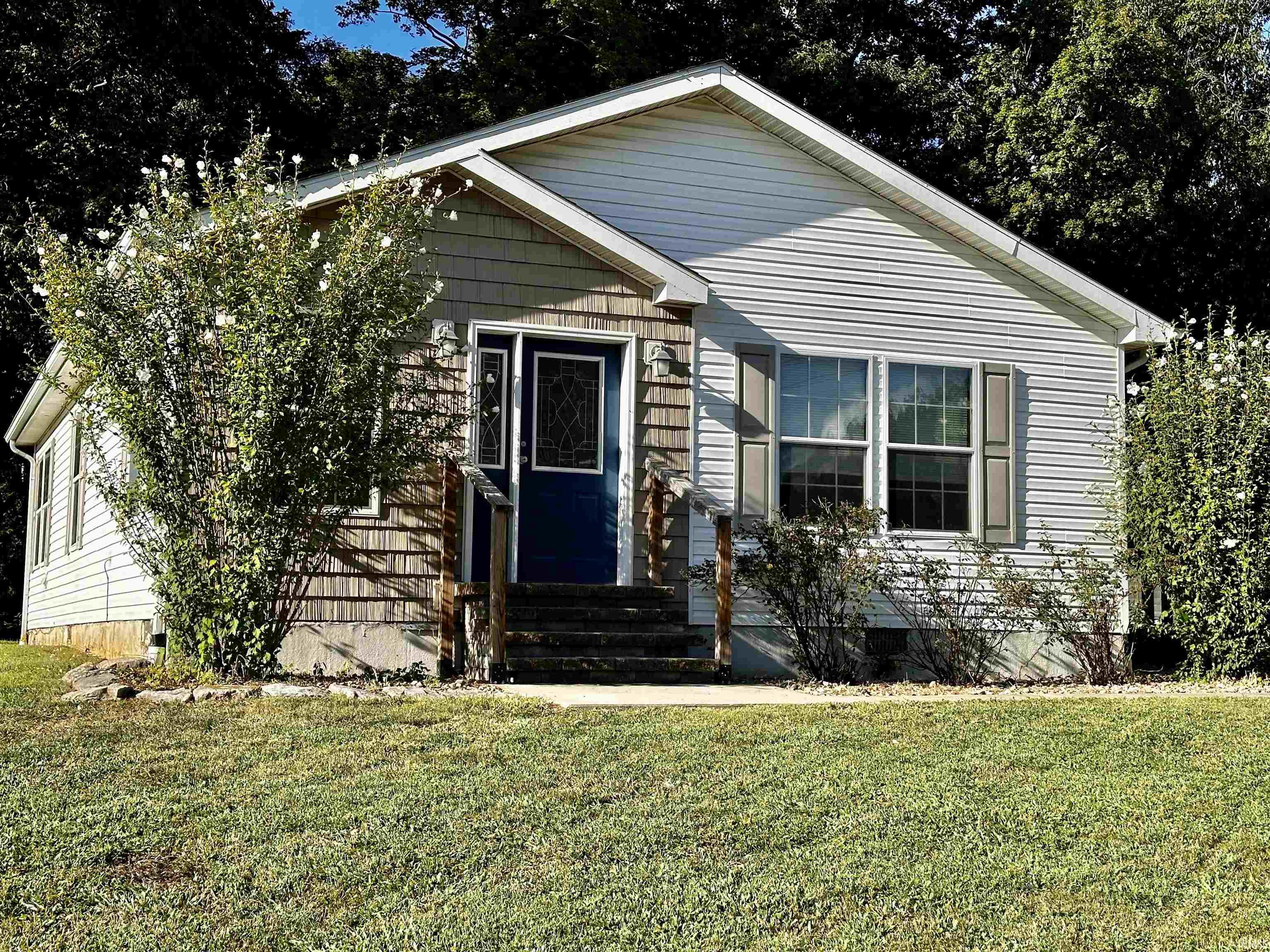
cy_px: 476
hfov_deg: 39.7
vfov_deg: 30.3
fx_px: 1761
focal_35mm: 48
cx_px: 635
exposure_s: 1/2532
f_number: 1.78
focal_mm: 6.86
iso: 64
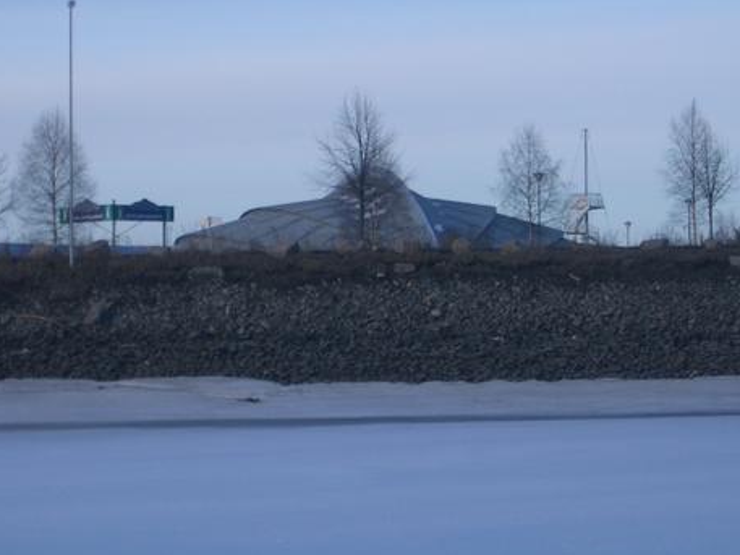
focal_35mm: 147
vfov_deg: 10.1
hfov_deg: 13.4
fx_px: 3143
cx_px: 329
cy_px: 175
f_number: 4.8
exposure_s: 1/250
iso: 50
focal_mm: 17.4
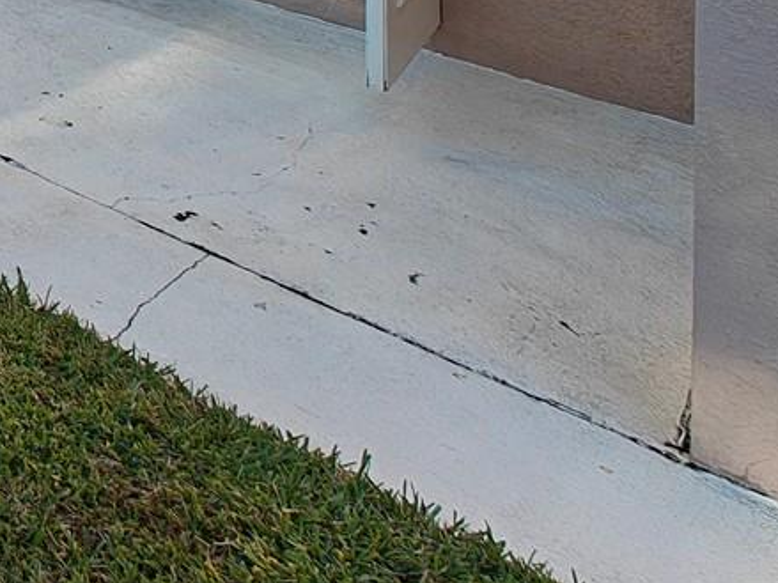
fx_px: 1146
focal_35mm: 51
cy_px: -475
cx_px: -627
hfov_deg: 22.1
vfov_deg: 20.2
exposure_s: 1/911
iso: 64
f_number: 2.2
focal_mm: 2.62
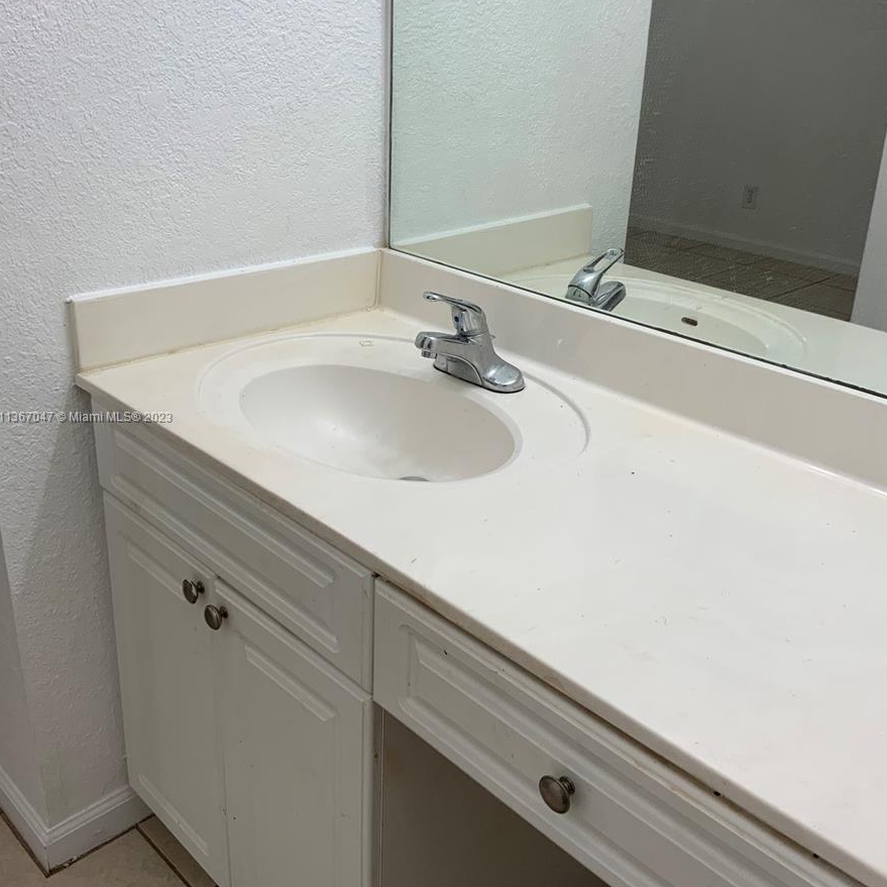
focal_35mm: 35
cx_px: 441
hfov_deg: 47.2
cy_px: 418
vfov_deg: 47.2
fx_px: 1015
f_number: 1.8
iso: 25
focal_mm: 3
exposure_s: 1/120
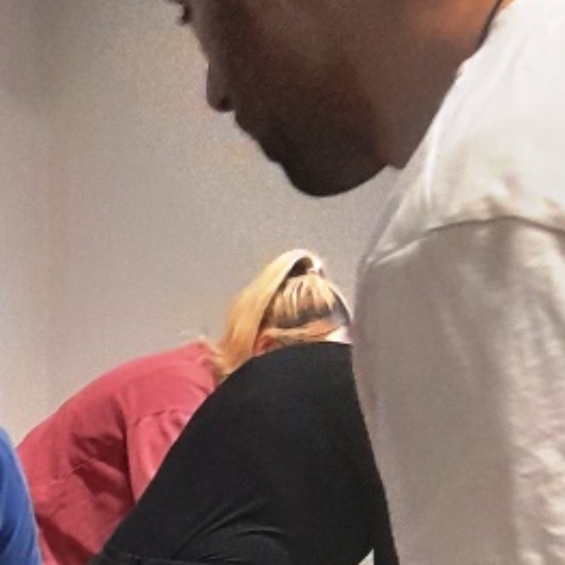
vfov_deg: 19.7
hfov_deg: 17.7
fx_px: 1588
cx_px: -327
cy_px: 537
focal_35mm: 86
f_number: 2
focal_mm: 4.6
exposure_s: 1/33
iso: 400
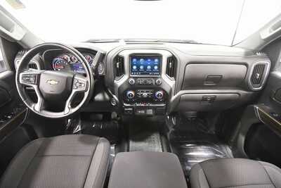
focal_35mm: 15
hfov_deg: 100.4
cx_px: 140
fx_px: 117
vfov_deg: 77.4
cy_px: 94
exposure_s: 1/60
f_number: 4.5
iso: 3600
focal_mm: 10
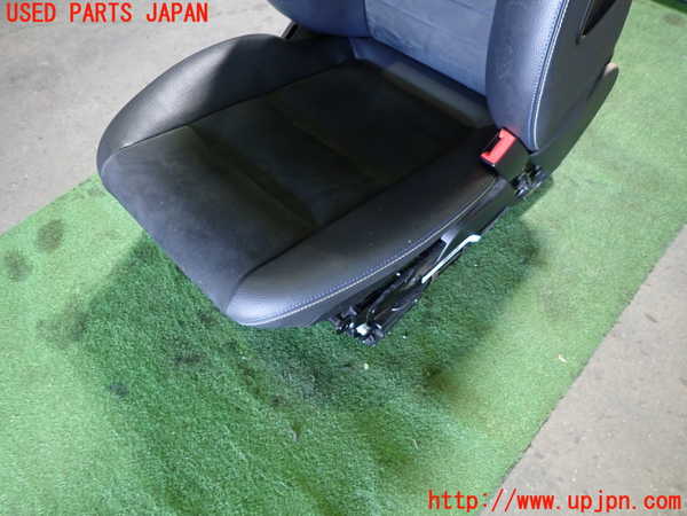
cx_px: 344
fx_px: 496
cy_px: 258
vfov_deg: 54.9
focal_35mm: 25
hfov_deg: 69.4
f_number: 2
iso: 500
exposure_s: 1/30
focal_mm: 4.5
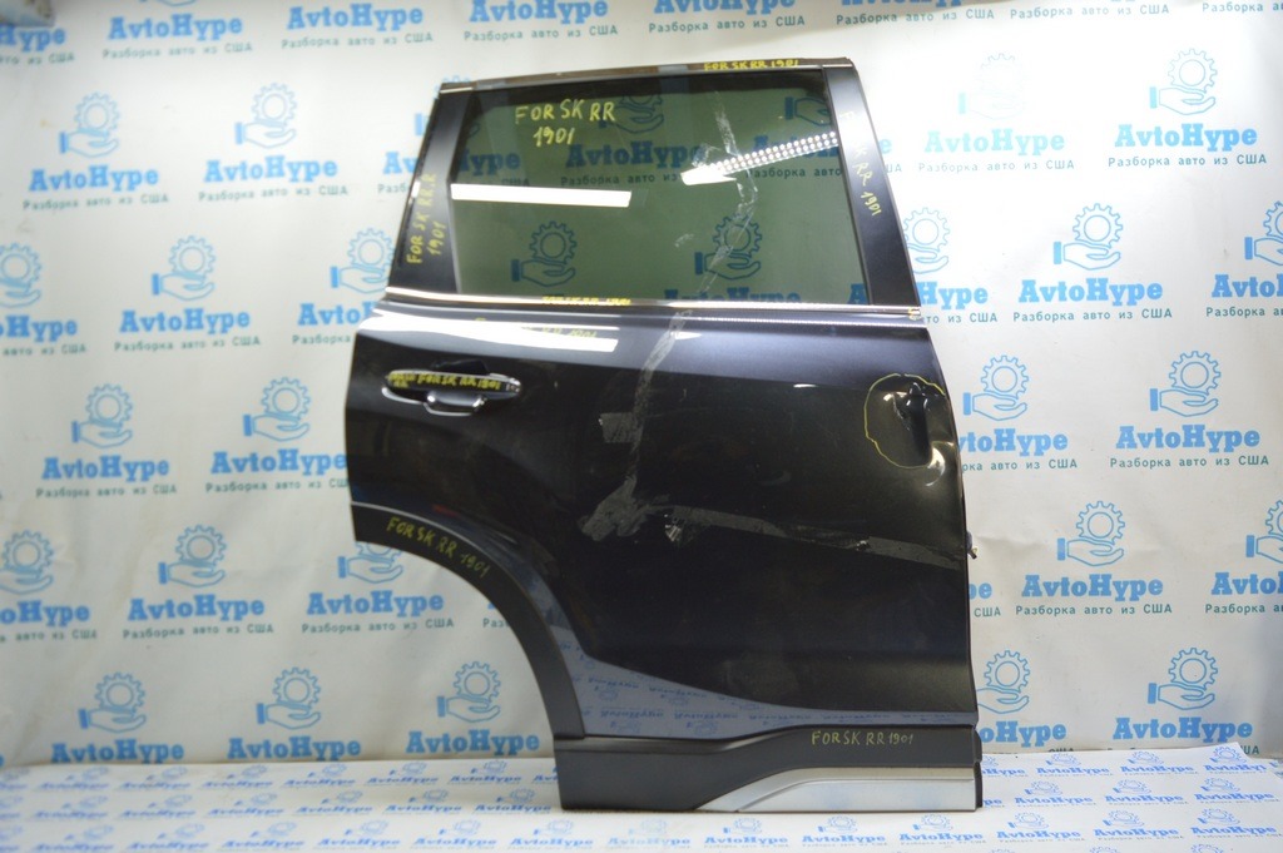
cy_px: 426
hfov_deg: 67.4
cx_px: 642
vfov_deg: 47.9
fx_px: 961
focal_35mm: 27
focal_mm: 18
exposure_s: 1/40
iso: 400
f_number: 3.5
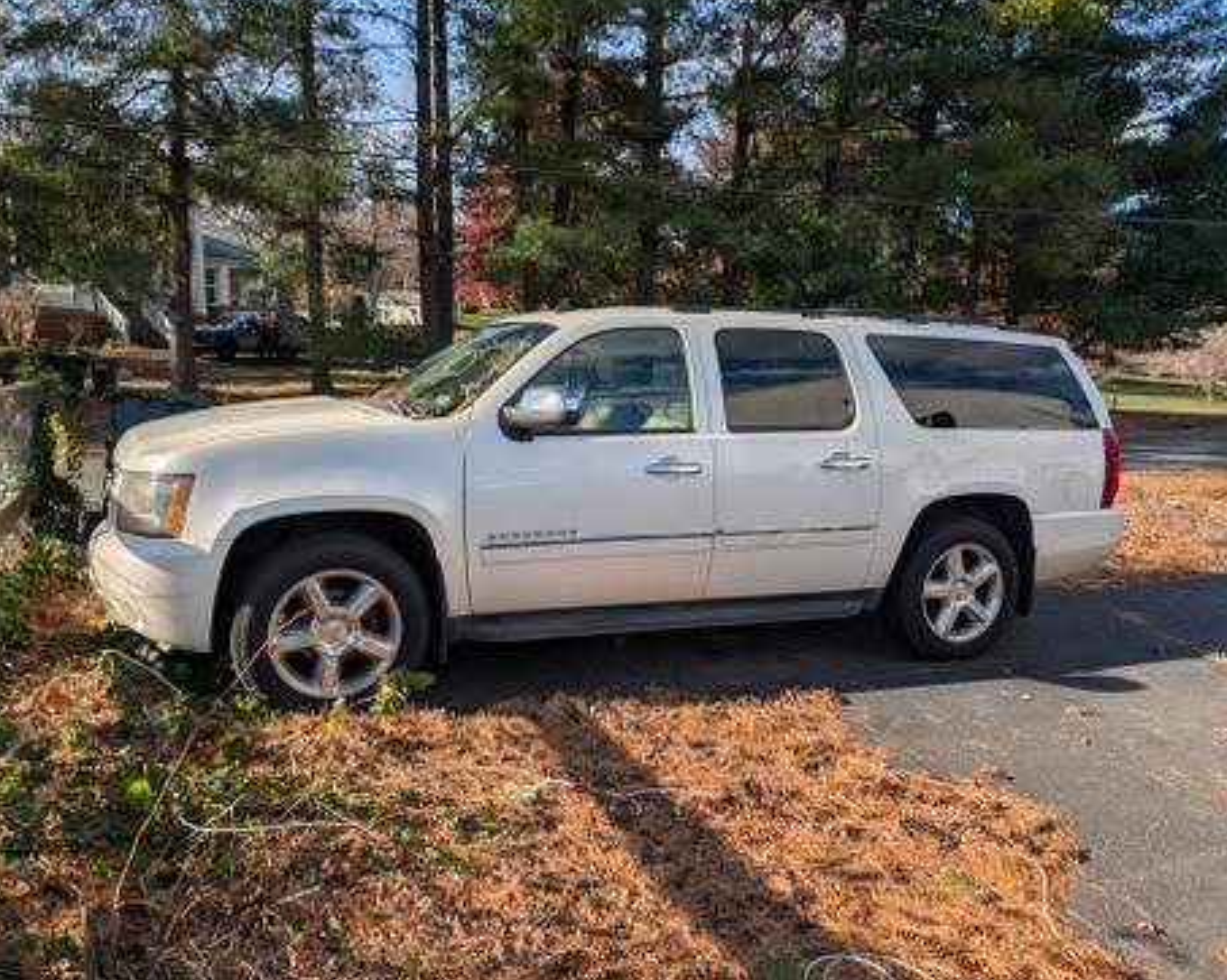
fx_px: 944
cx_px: 612
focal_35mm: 26
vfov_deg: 54.9
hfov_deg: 66.1
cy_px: 479
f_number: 1.68
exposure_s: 1/8772
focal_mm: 6.9
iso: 22
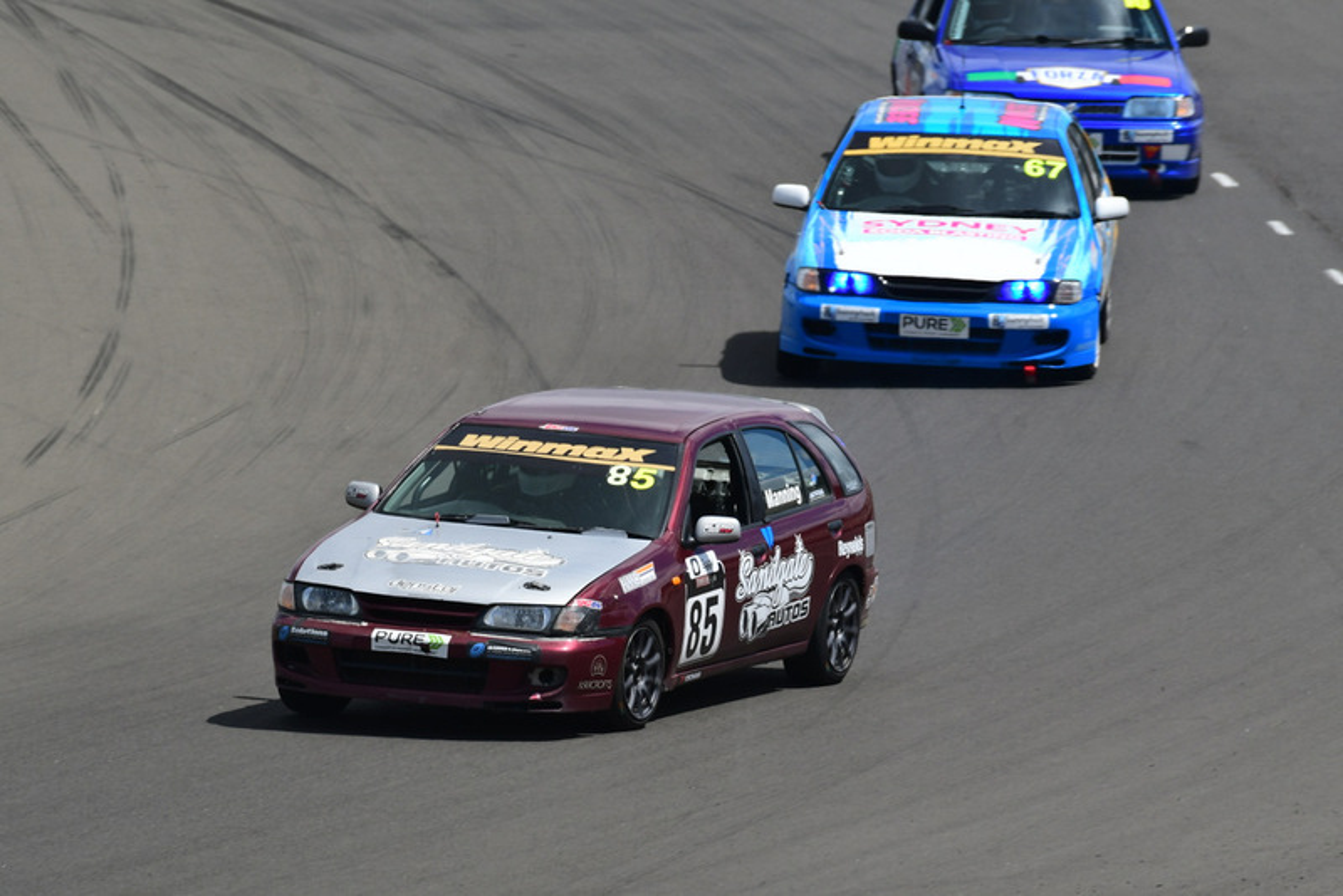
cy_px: 448
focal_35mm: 615
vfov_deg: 2.2
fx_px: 22950
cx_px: 672
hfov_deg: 3.4
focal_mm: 410
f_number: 10
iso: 250
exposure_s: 1/640
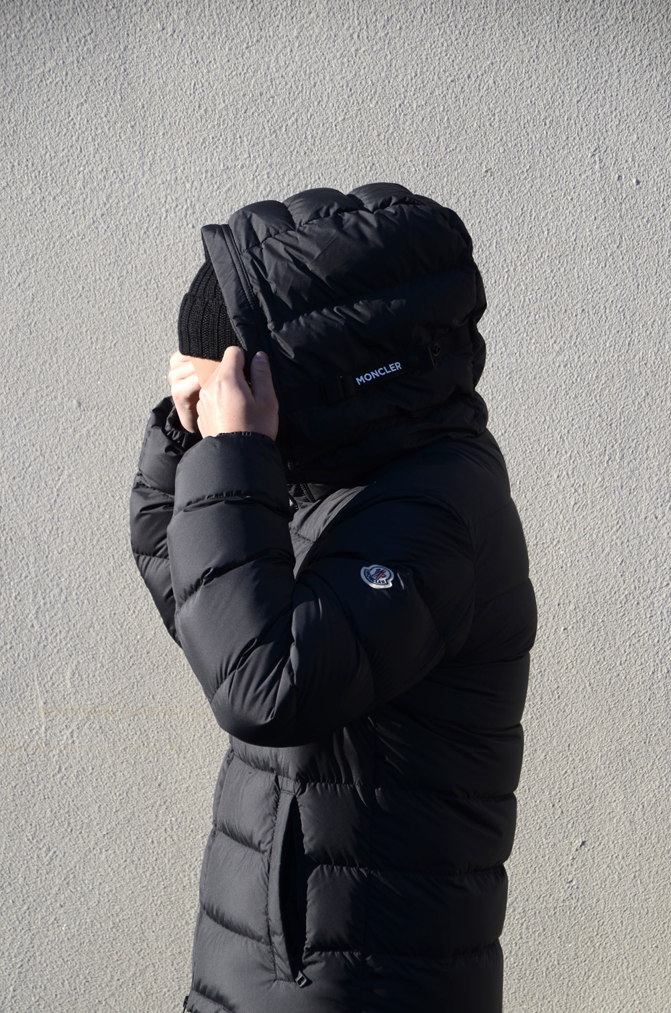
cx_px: 336
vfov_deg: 15.9
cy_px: 506
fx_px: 3621
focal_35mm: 129
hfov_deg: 10.6
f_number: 5.6
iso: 125
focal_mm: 86
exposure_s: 1/500
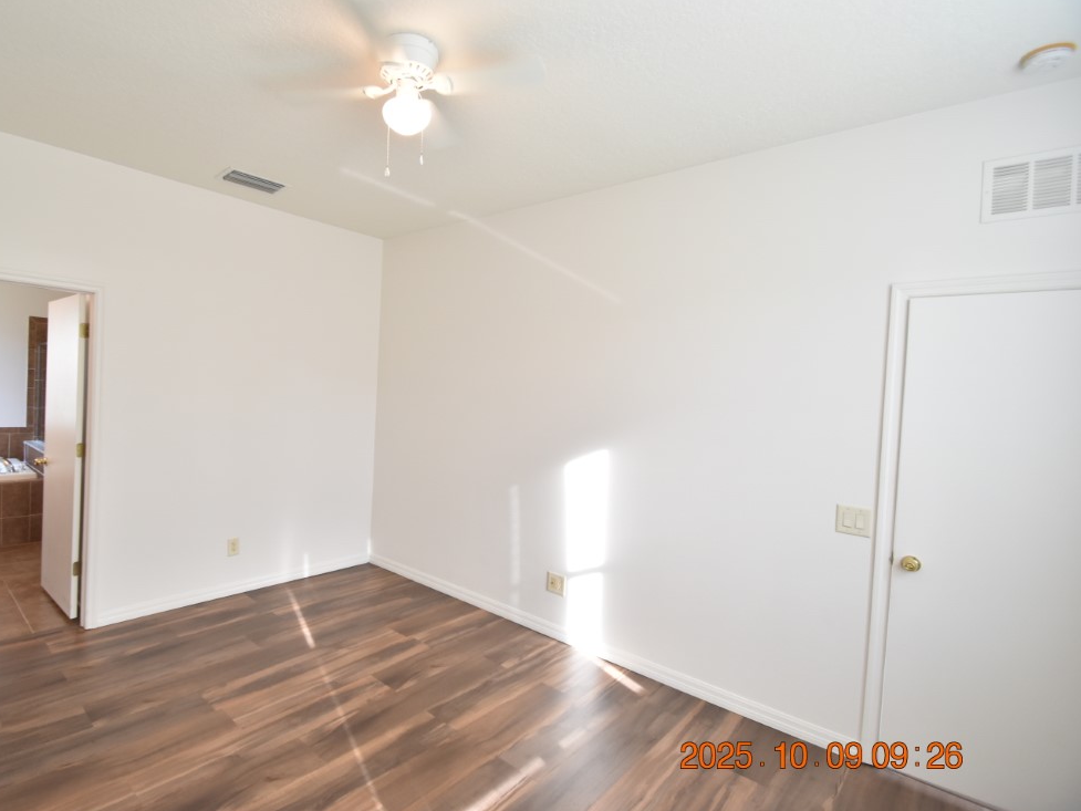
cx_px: 446
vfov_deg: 74.7
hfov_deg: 90.1
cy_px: 395
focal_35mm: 17
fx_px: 531
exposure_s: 1/125
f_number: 3.5
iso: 800
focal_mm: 10
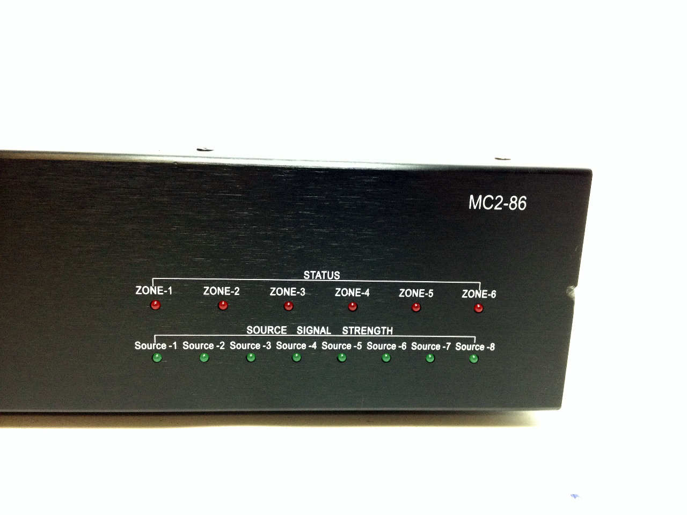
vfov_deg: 40.7
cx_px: 344
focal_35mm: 35
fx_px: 695
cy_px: 258
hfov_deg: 52.6
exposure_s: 1/20
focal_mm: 4.28
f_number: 2.4
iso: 160
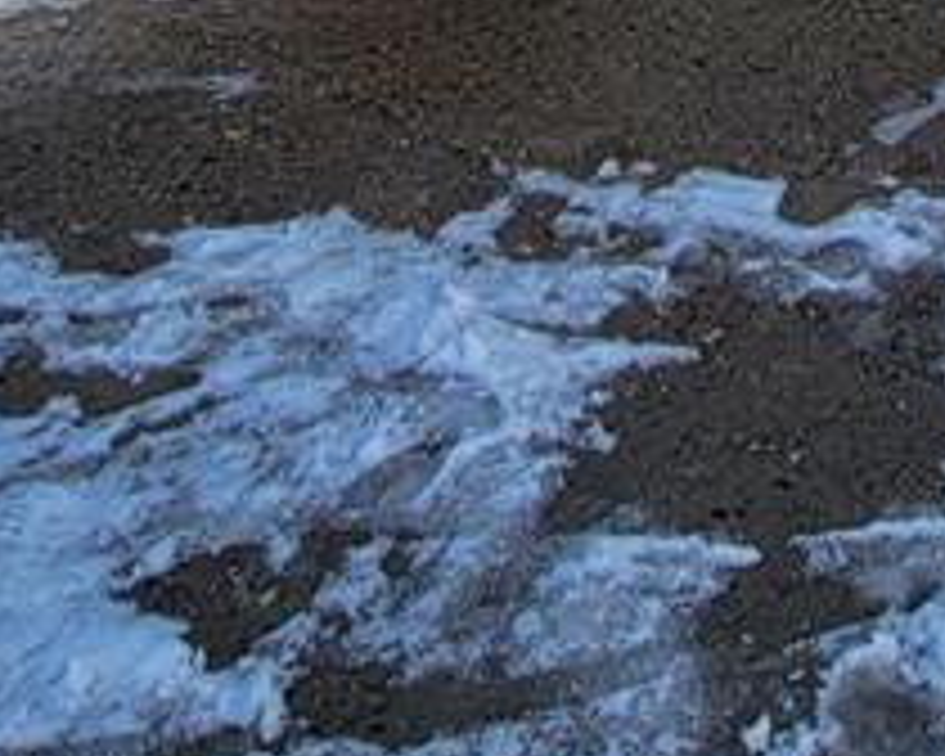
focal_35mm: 62
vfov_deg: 17.8
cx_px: 783
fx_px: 1734
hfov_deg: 29.6
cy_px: -724
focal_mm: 2.2
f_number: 2.2
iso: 50
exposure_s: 1/447
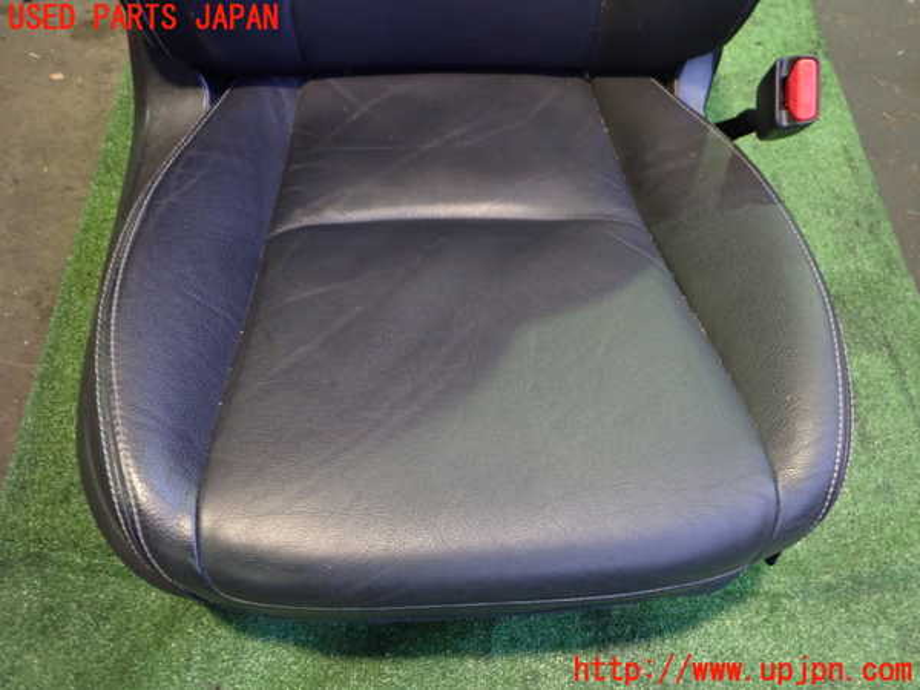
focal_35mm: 30
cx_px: 460
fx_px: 797
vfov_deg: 46.8
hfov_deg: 60.0
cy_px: 345
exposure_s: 1/25
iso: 800
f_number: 2.3
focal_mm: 5.4
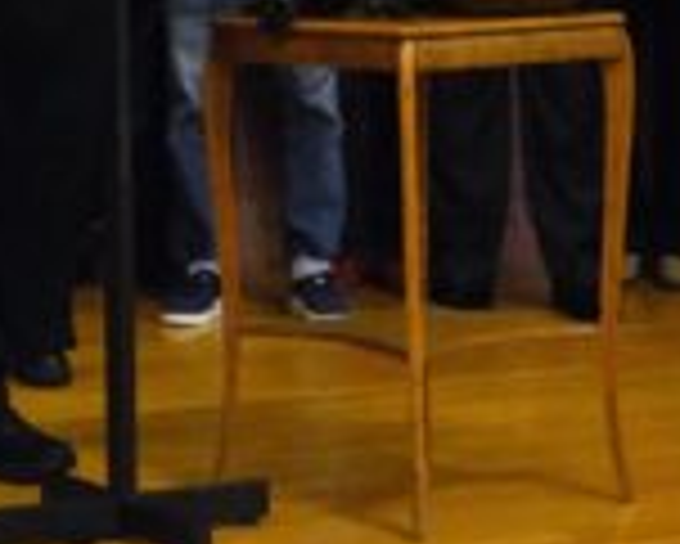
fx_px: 3283
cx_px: -32
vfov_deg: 9.2
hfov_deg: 11.7
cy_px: -272
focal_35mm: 163
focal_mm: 27
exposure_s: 1/500
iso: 10000
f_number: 2.8
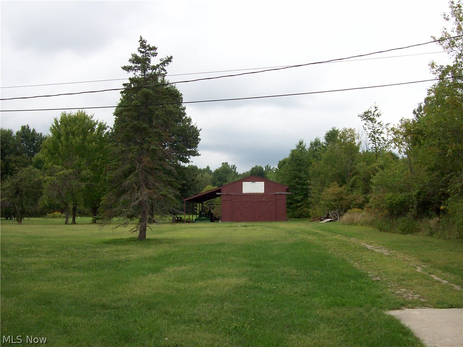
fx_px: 481
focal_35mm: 36
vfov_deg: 39.6
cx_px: 232
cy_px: 174
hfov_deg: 51.4
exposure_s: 1/366
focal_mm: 6
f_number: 4.8
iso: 80
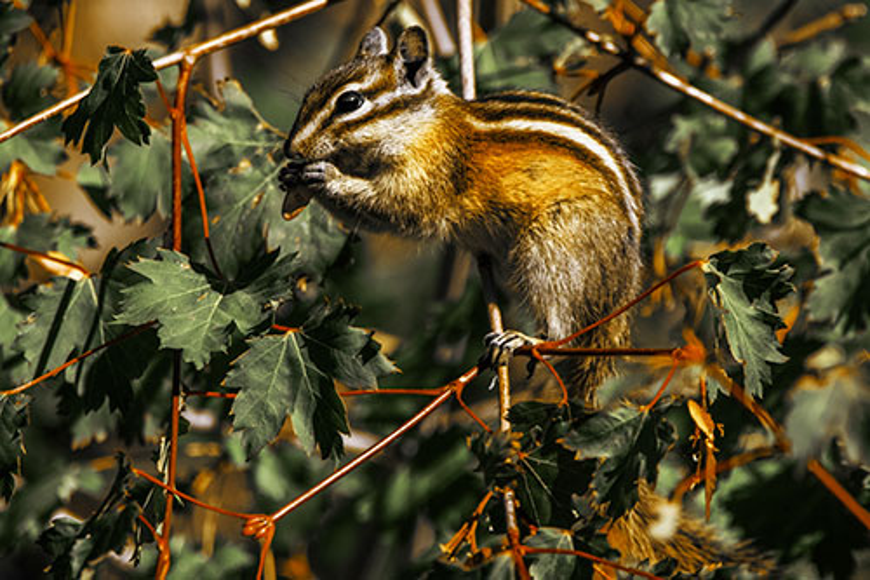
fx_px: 28989
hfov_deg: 1.7
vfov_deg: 1.1
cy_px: 290
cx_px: 435
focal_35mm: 1200
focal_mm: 1200
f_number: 13
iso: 2200
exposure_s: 1/1250
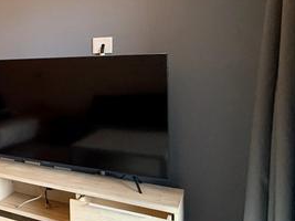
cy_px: 73
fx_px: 358
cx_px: -145
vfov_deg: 34.0
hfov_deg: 28.8
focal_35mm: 42
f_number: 2.2
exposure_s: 1/50
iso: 250
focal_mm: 2.22
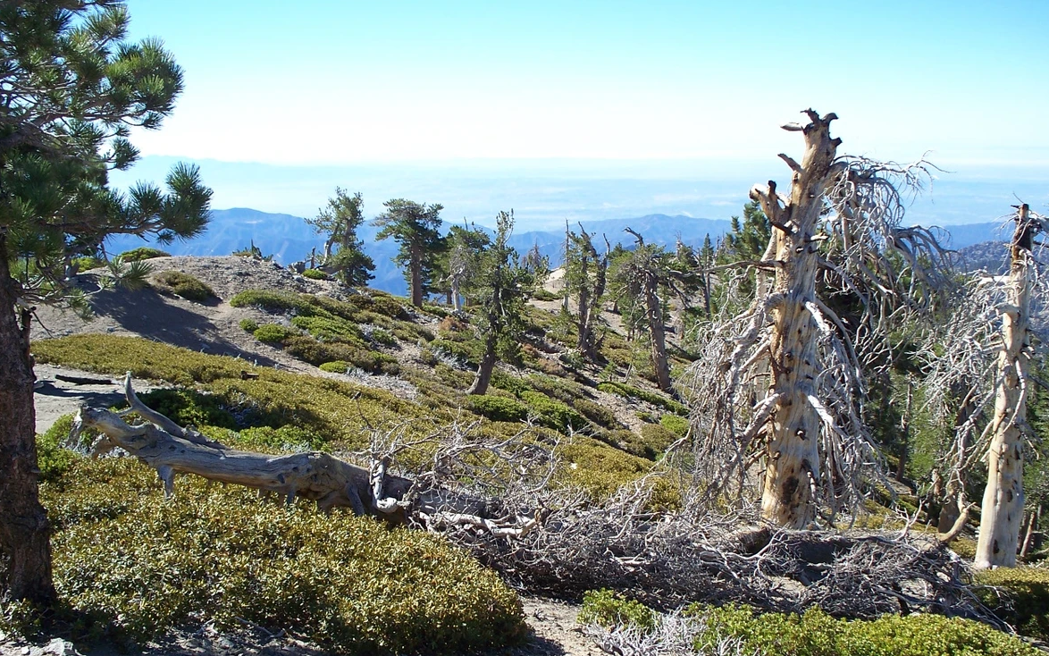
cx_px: 525
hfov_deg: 50.4
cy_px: 366
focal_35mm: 39
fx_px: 1115
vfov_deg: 32.7
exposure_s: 1/640
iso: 80
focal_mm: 7.54
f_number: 2.8
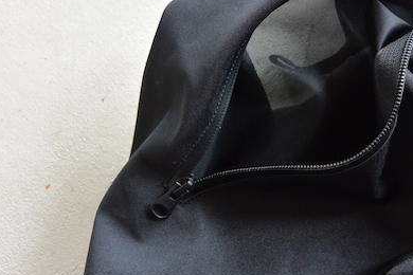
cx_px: 298
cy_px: 101
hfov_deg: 35.6
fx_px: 631
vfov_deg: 24.5
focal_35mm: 55
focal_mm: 12
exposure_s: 1/160
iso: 400
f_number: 3.8
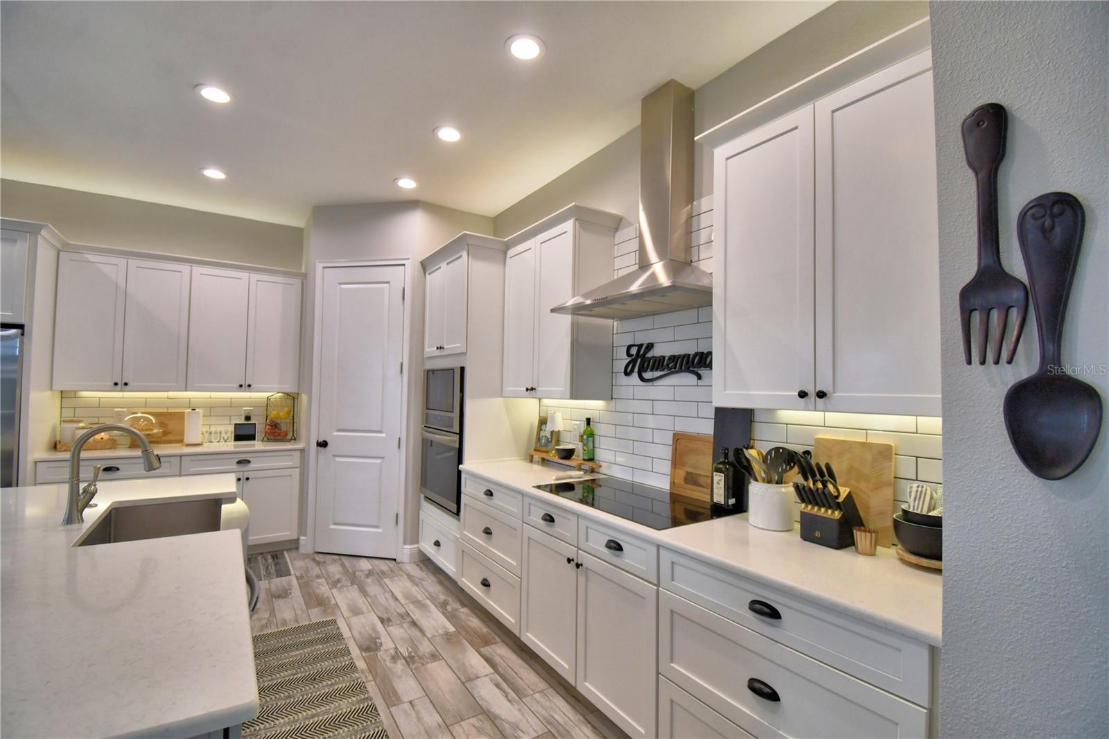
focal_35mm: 15
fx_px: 462
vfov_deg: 77.3
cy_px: 370
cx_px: 554
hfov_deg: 100.4
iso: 400
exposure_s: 1/100
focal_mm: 10
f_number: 4.5
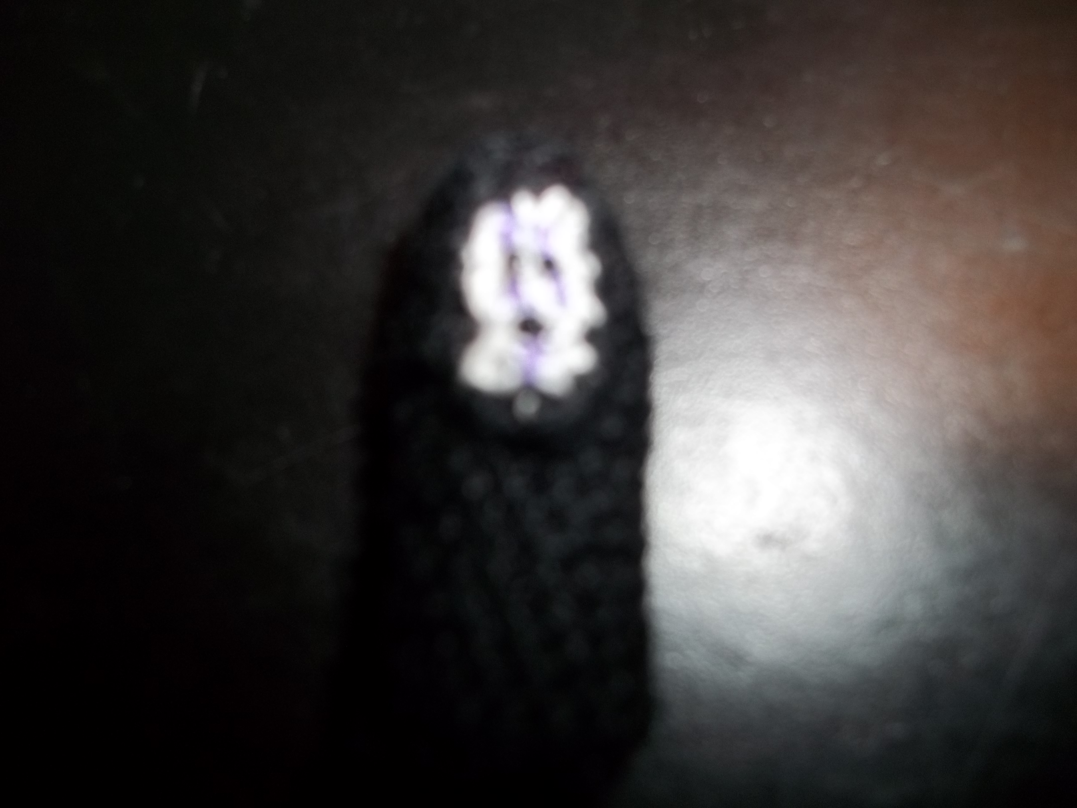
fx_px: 996
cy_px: 404
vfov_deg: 44.2
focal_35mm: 32
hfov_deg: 56.8
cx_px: 538
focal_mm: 5.7
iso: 64
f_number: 2.9
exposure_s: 1/30
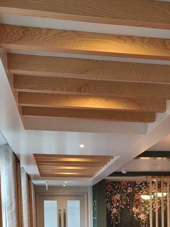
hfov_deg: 20.3
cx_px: 155
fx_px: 465
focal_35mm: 71
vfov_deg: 25.9
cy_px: 233
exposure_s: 1/100
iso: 250
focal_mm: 7
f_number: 1.8
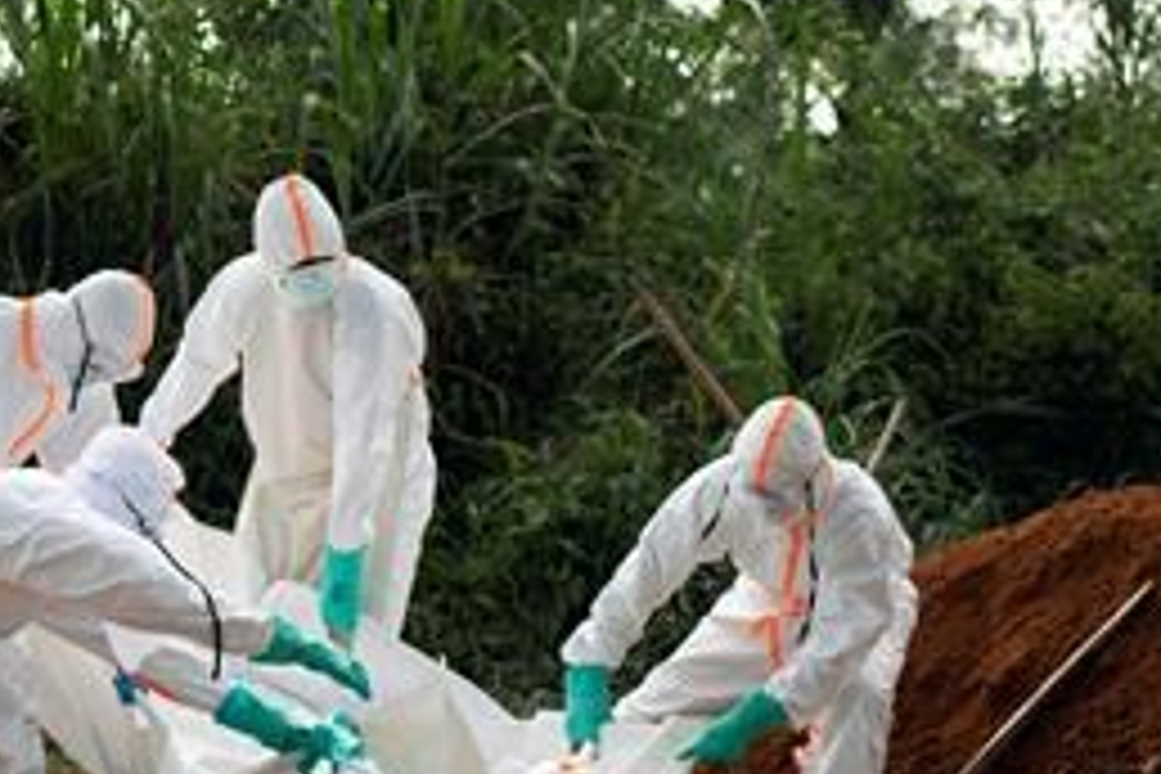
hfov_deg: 15.6
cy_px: 405
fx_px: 4224
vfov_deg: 10.5
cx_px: 644
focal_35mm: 131
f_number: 2.8
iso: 100
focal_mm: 35
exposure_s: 1/800
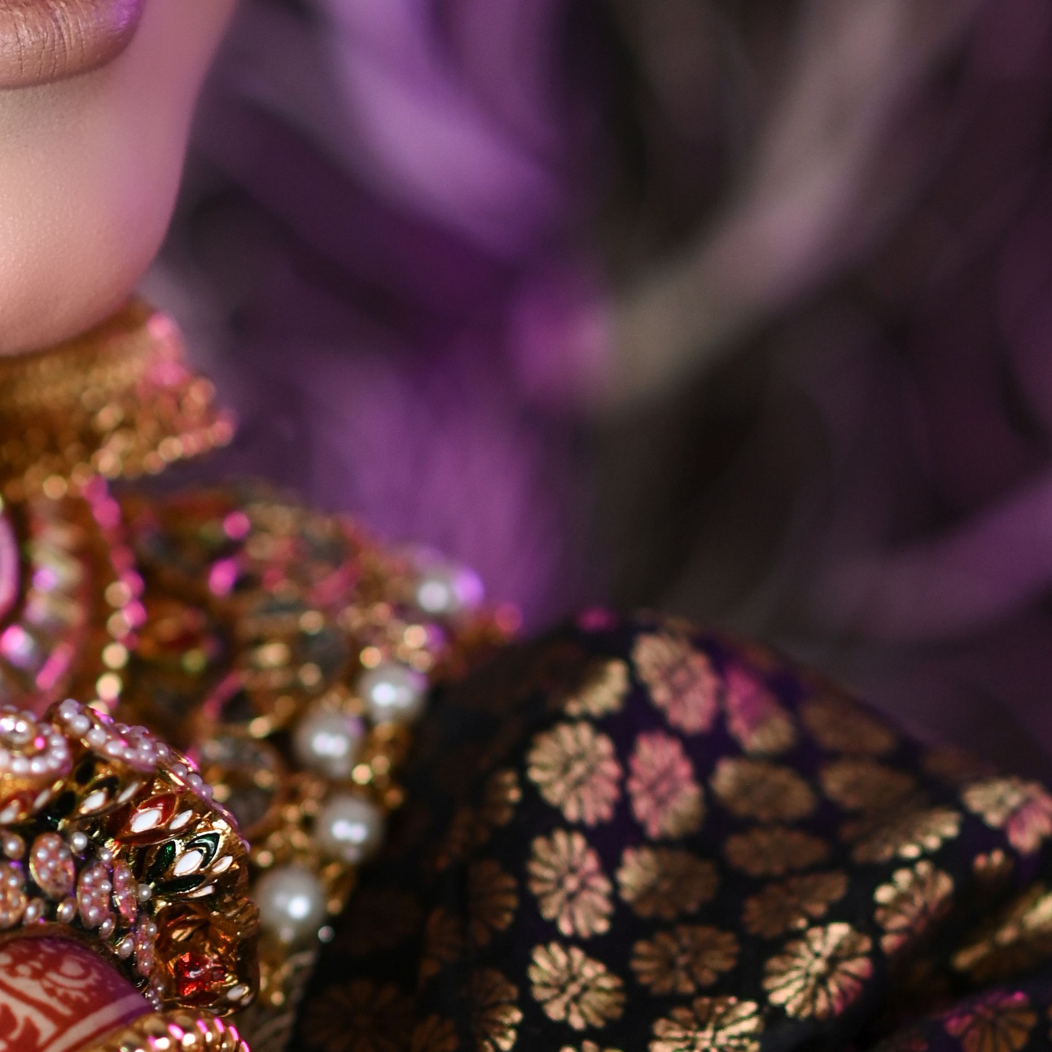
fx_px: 11003
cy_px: 722
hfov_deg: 5.4
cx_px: -401
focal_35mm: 320
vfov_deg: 5.5
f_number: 2.8
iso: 200
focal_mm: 85
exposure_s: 1/200
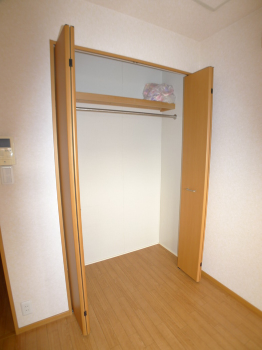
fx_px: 242
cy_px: 175
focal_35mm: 24
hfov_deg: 56.8
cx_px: 131
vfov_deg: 71.6
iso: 100
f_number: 2
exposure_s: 1/30
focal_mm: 5.1
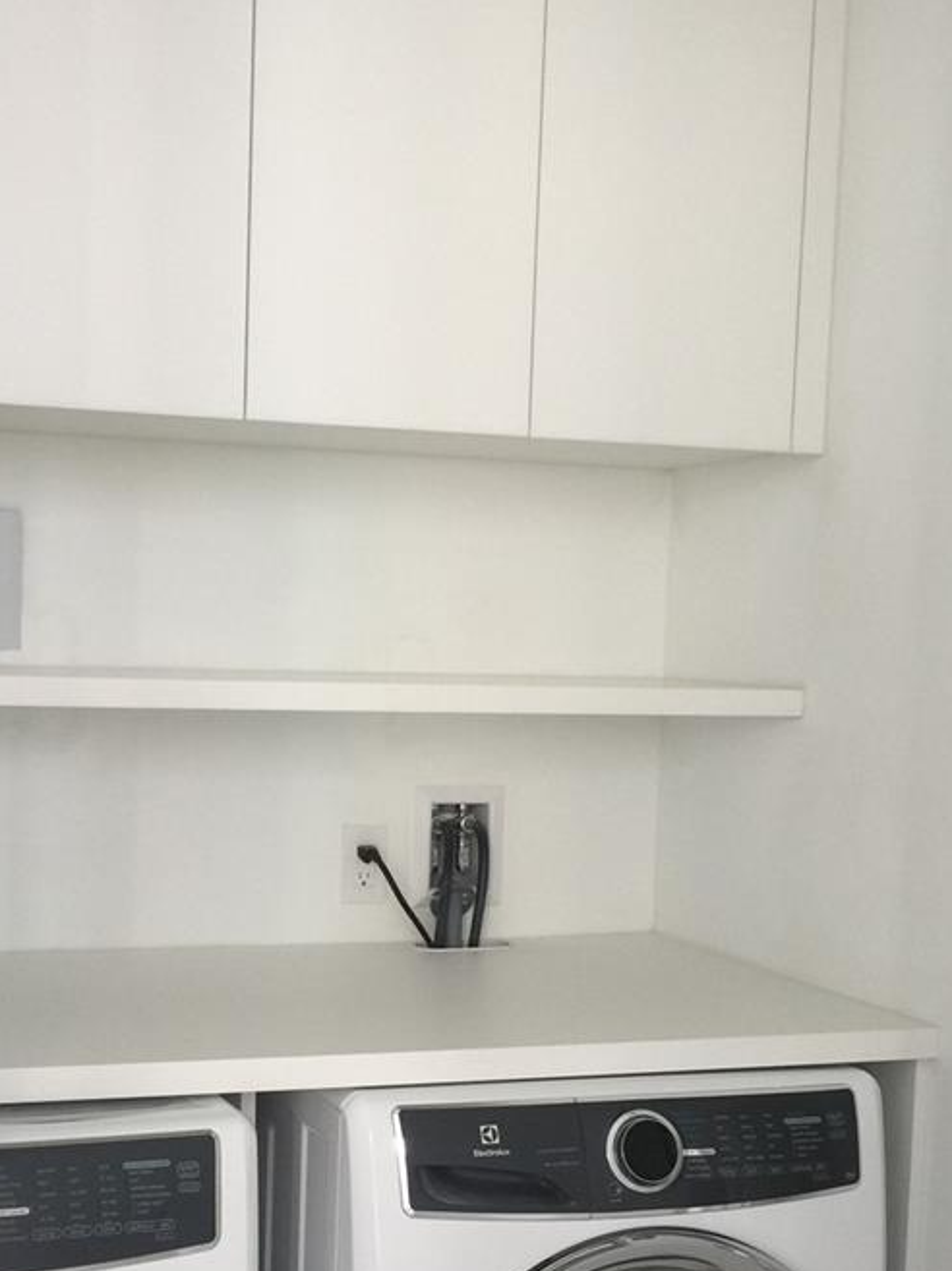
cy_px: 816
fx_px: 1945
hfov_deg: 27.3
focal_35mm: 53
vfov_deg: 35.9
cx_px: 296
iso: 32
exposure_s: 1/15
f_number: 2.2
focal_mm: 4.15
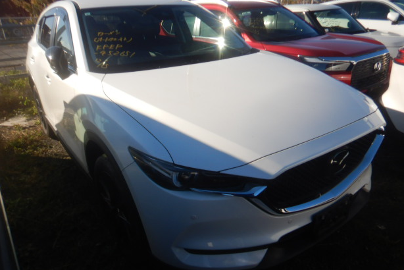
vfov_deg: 49.6
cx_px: 199
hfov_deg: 69.4
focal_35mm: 26
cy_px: 140
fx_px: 292
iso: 125
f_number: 2.8
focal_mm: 4.3
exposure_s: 1/500
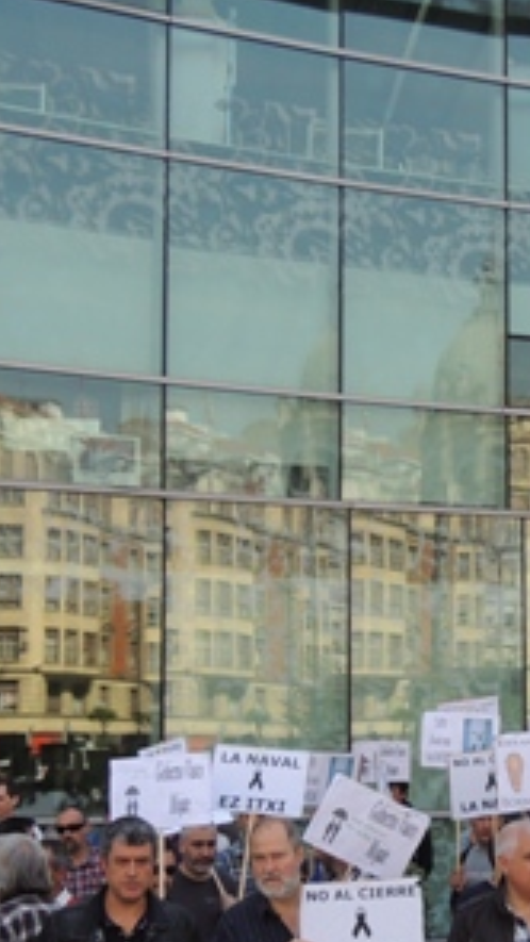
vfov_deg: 29.5
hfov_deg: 16.8
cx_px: 482
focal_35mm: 71
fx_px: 1773
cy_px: 629
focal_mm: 5.3
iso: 100
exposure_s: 1/320
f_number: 3.1
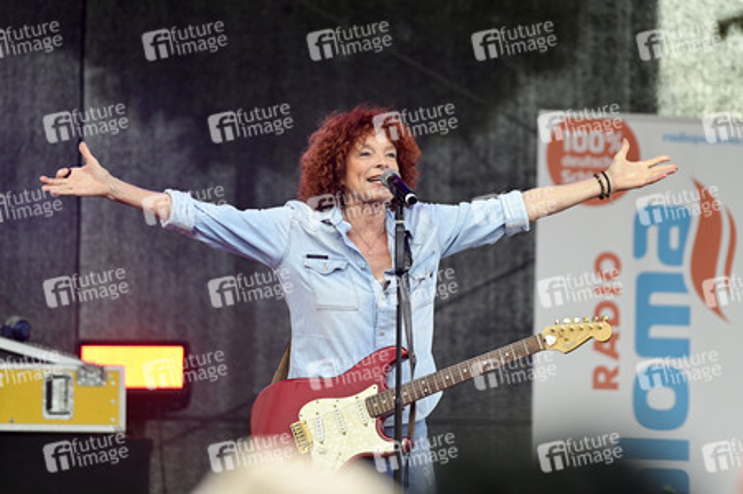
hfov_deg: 10.3
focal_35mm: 200
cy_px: 247
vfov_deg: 6.9
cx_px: 372
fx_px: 4125
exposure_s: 1/400
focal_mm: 200
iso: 250
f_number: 3.2
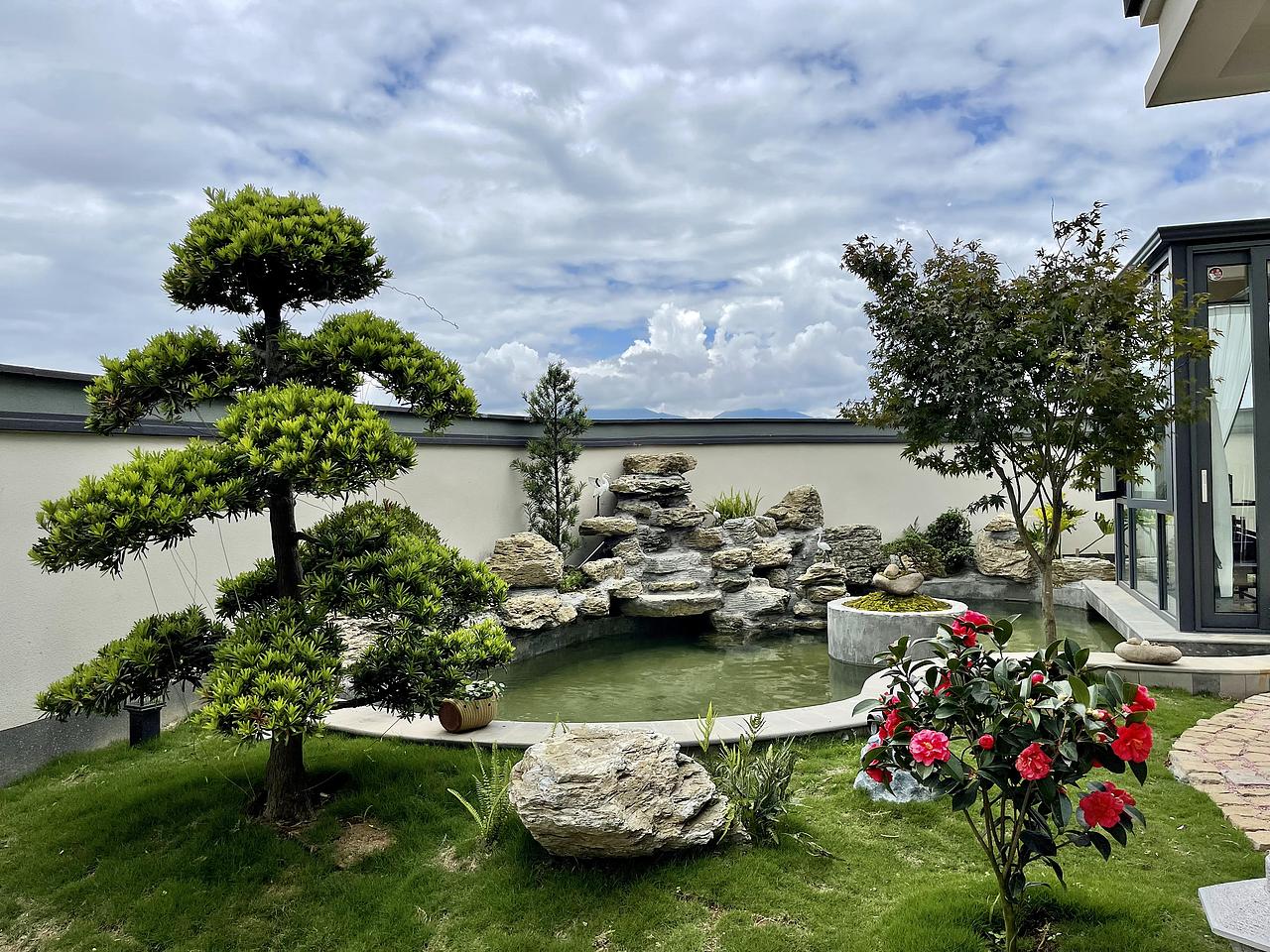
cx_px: 635
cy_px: 476
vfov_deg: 53.1
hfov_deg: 67.3
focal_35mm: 26
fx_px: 954
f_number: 1.6
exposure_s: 1/5618
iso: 32
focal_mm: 5.1
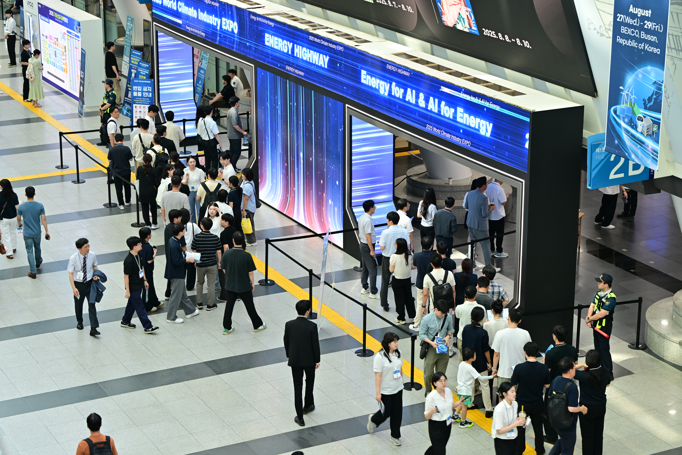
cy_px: 228
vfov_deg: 17.7
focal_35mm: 77
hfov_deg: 26.3
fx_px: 1459
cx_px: 341
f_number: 4.5
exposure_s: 1/60
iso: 320
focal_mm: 77
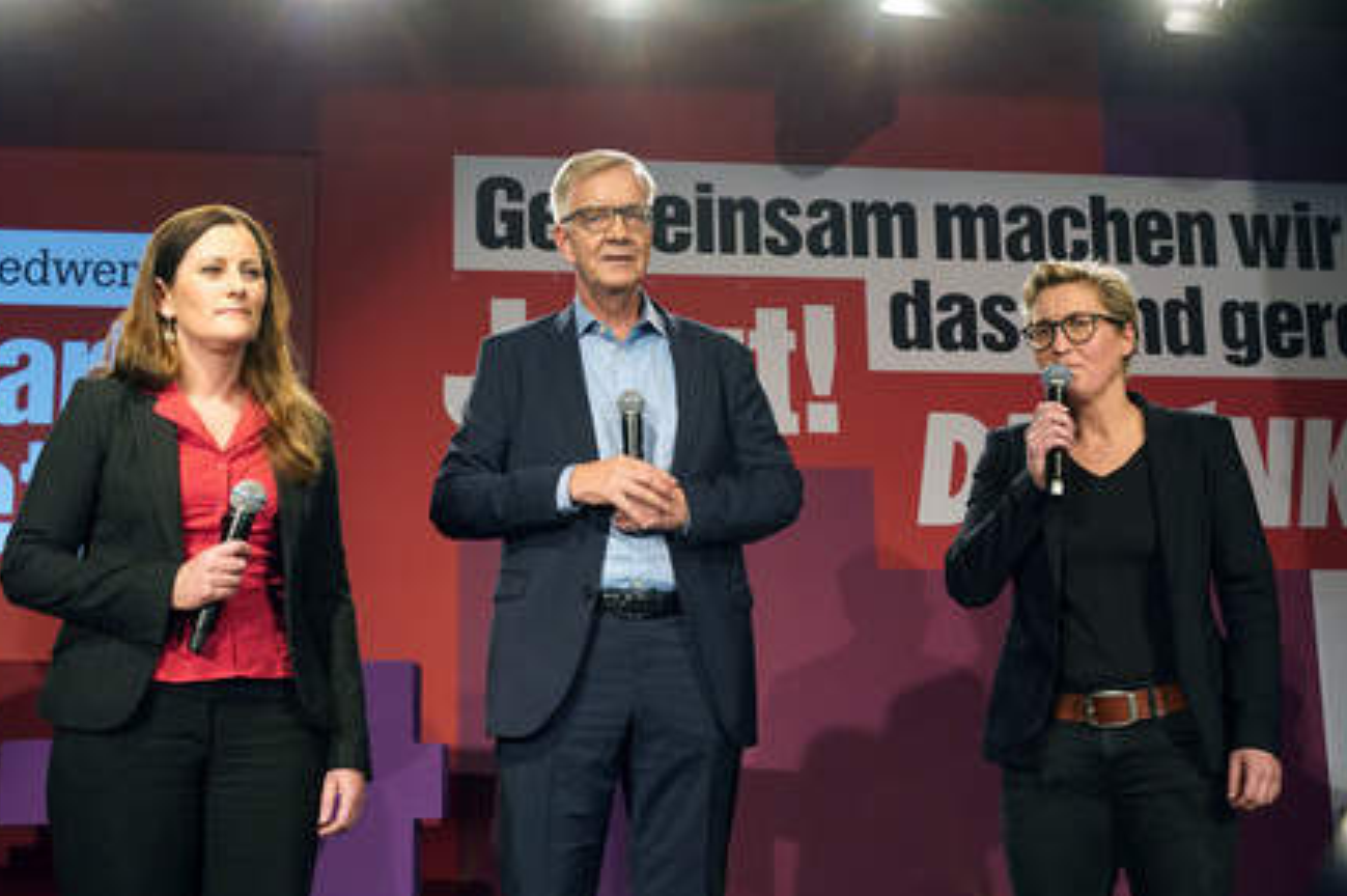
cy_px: 464
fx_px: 1832
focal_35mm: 49
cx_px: 655
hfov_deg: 40.4
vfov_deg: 27.5
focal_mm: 47
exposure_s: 1/250
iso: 2500
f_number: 6.3
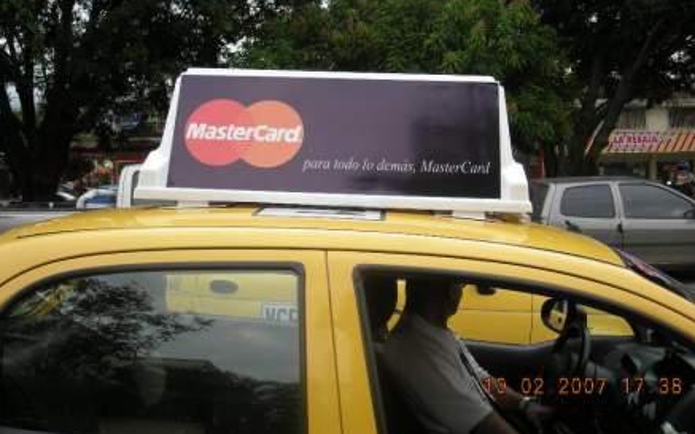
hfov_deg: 51.5
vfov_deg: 33.5
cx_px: 353
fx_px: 720
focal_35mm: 38
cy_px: 175
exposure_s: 1/150
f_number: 2.8
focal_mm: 5.7
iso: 50
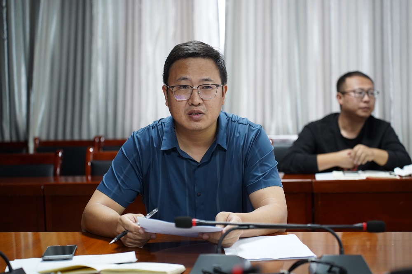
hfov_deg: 29.3
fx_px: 789
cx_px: 206
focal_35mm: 69
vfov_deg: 19.7
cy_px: 137
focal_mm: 69
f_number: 2.8
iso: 4000
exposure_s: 1/125
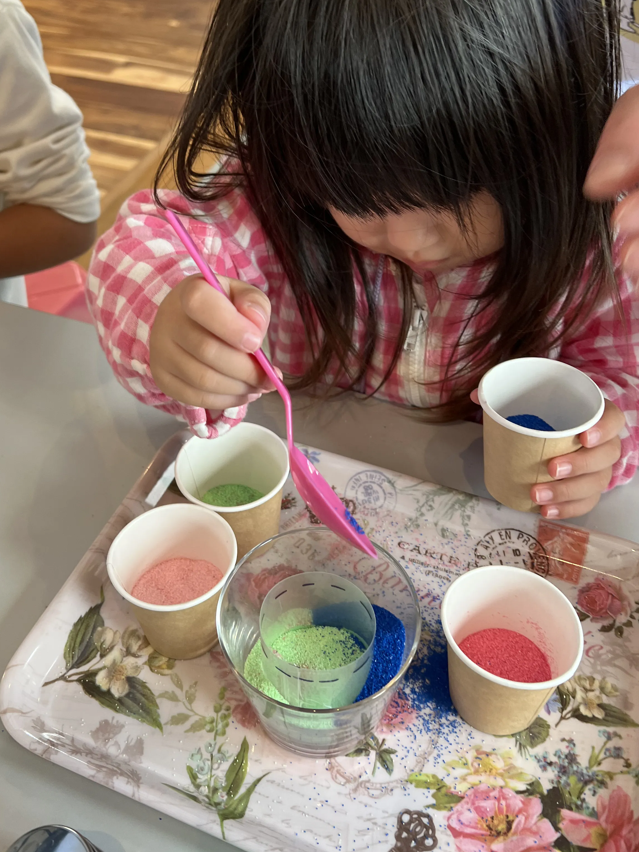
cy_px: 358
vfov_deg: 53.7
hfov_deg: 41.7
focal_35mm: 34
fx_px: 837
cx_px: 286
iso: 80
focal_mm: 5.7
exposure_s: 1/60
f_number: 1.5
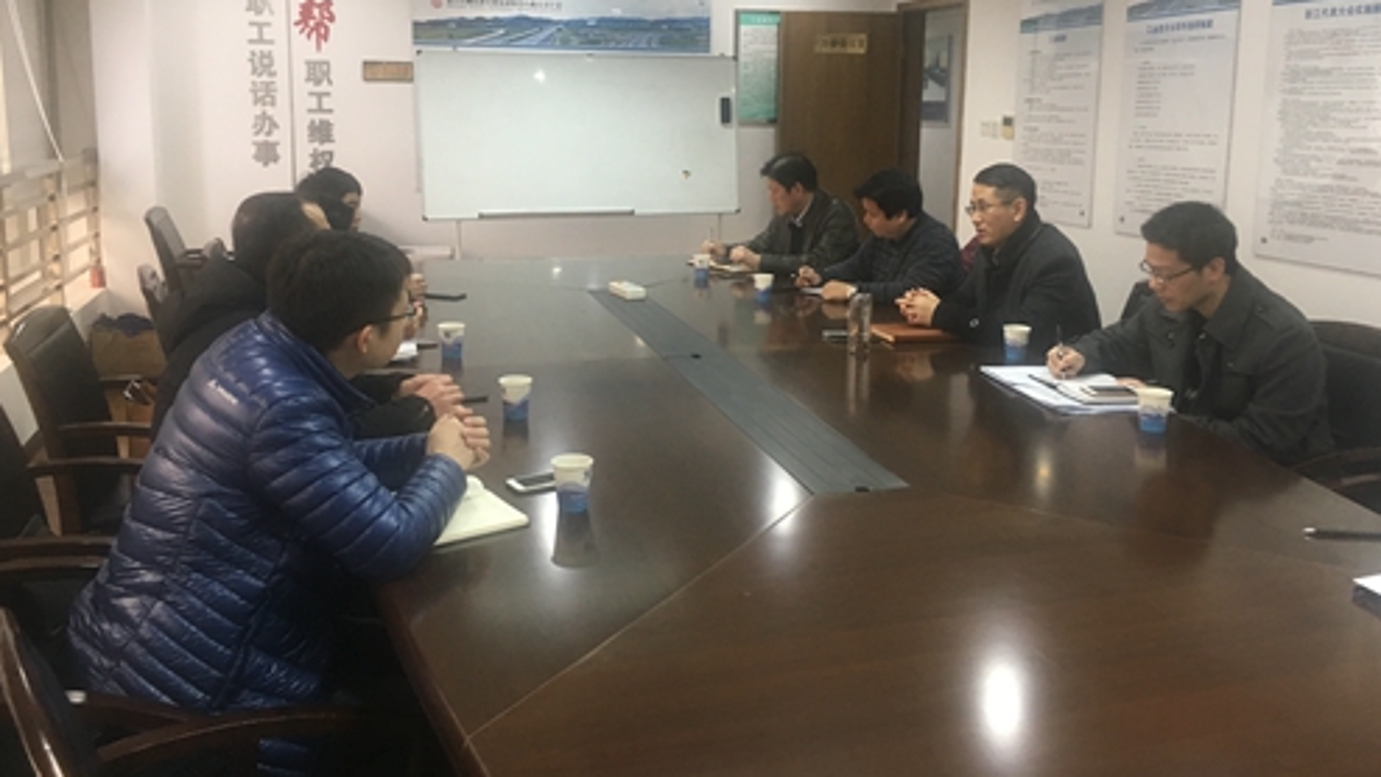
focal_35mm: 32
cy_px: 273
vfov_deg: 36.4
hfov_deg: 61.0
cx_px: 688
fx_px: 1172
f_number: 2.2
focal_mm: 4.15
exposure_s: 1/33
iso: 125
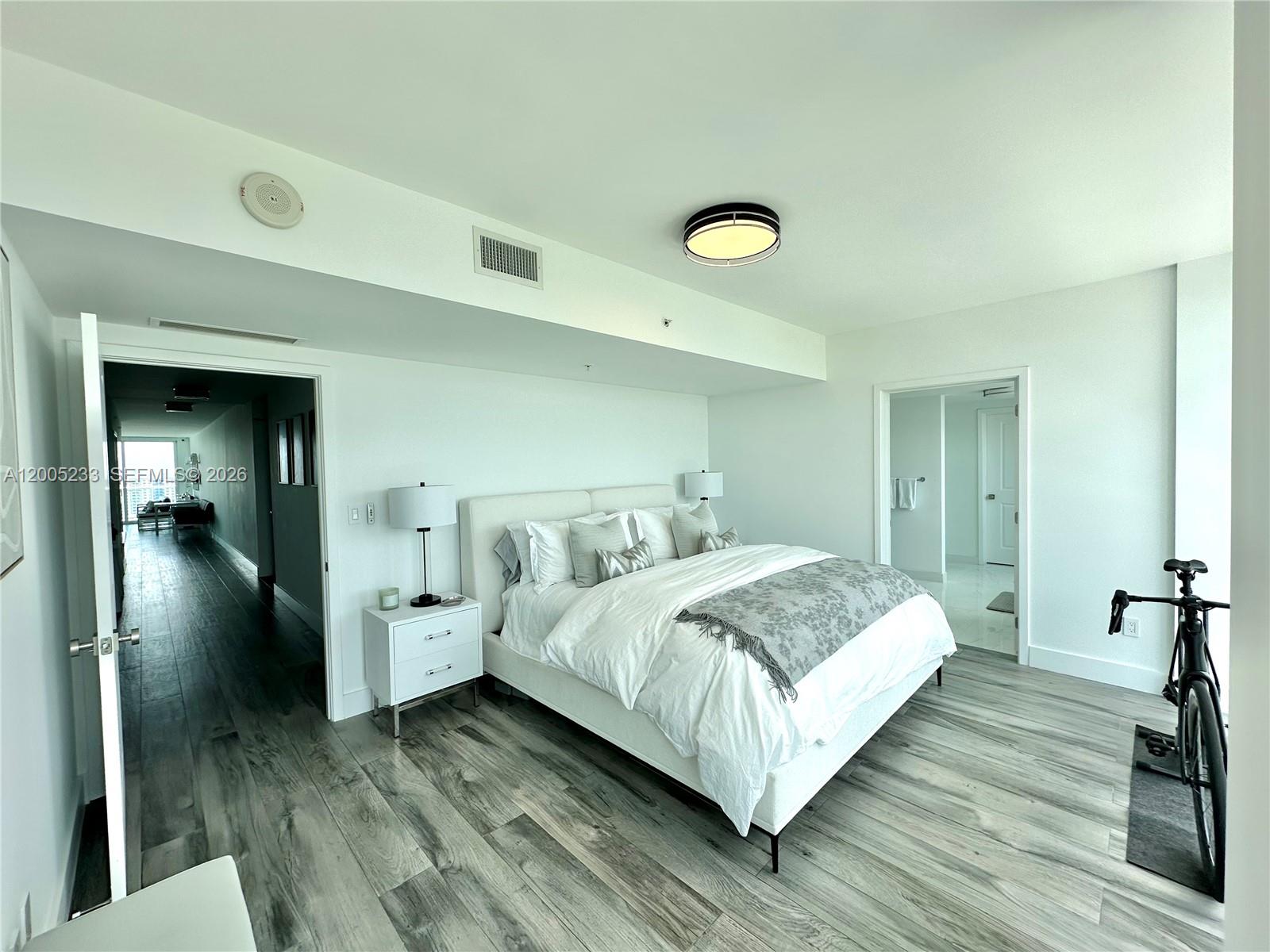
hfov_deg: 102.1
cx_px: 635
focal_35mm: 14
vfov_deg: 85.7
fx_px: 514
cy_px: 476
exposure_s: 1/344
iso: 40
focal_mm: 2.22
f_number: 2.2
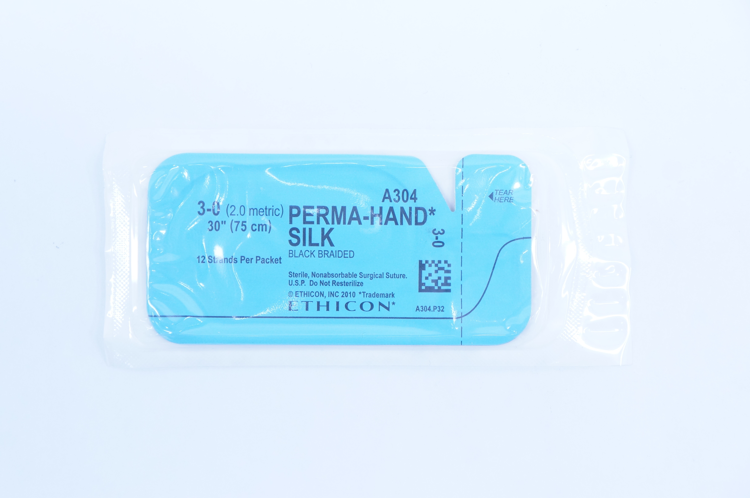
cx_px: 375
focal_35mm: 63
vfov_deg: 21.5
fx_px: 1311
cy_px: 249
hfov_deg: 31.9
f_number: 5.6
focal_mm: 42
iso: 800
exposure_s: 1/125
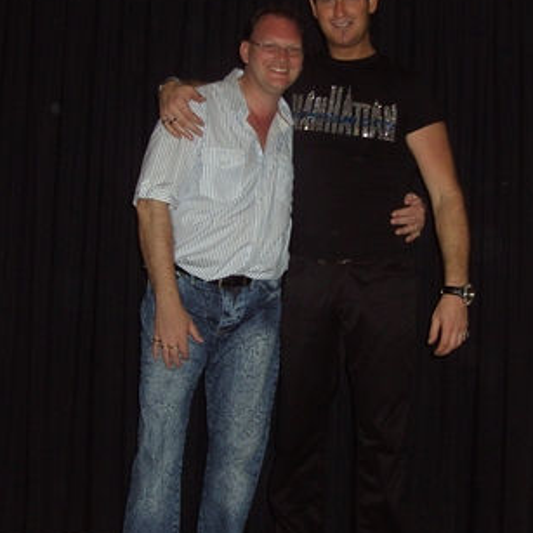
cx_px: 297
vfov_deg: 26.9
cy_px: 240
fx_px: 1115
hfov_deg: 26.9
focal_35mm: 64
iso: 100
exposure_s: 1/50
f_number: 2.8
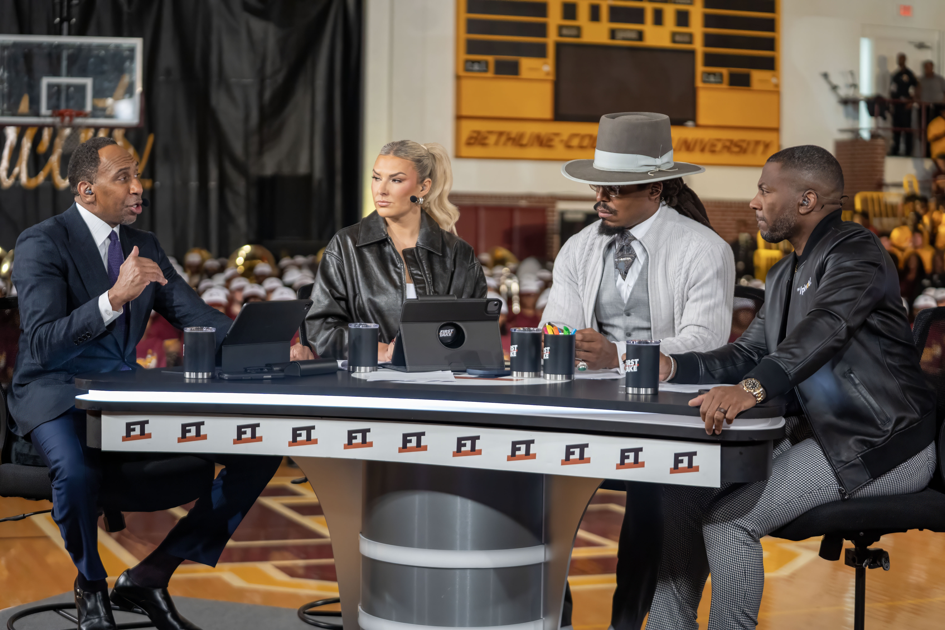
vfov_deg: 19.5
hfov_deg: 28.8
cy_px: 315
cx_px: 472
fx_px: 1837
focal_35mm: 70
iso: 3200
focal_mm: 70
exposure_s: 1/320
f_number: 2.8
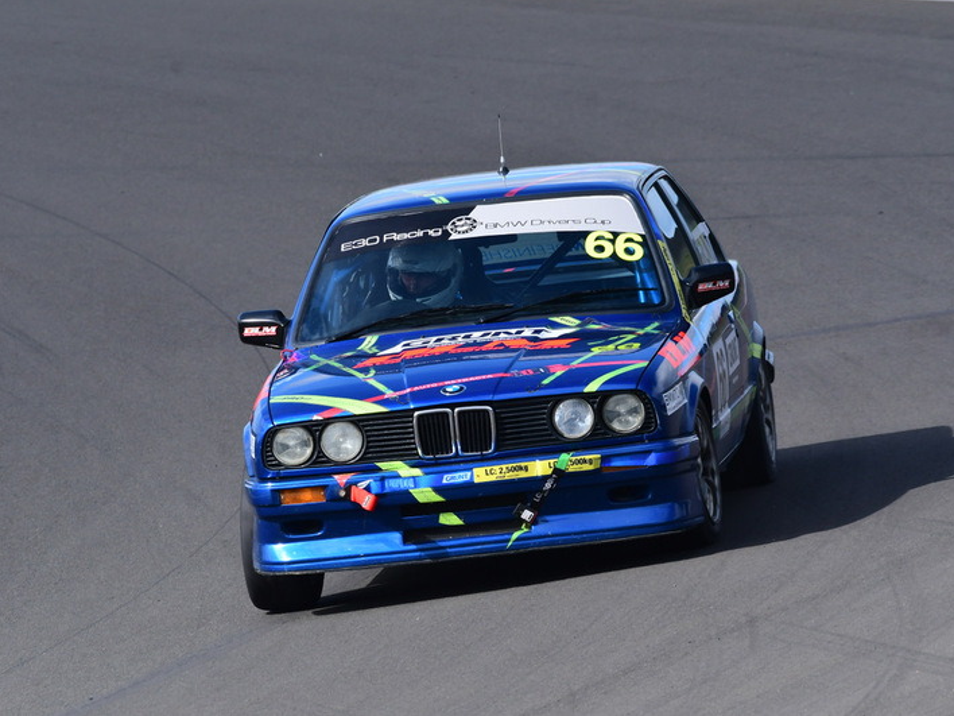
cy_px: 357
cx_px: 464
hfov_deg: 3.6
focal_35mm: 554
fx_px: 15268
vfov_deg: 2.7
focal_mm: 340
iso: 400
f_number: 9
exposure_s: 1/640
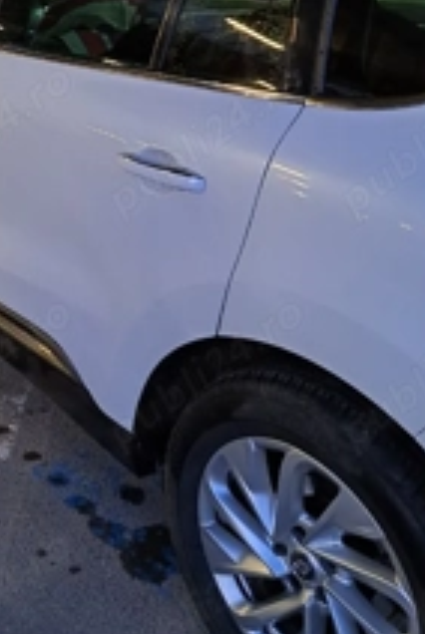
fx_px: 830
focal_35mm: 47
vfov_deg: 40.9
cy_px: 176
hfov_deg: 27.6
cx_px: 33
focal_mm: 5.23
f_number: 1.8
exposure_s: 1/25
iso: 400
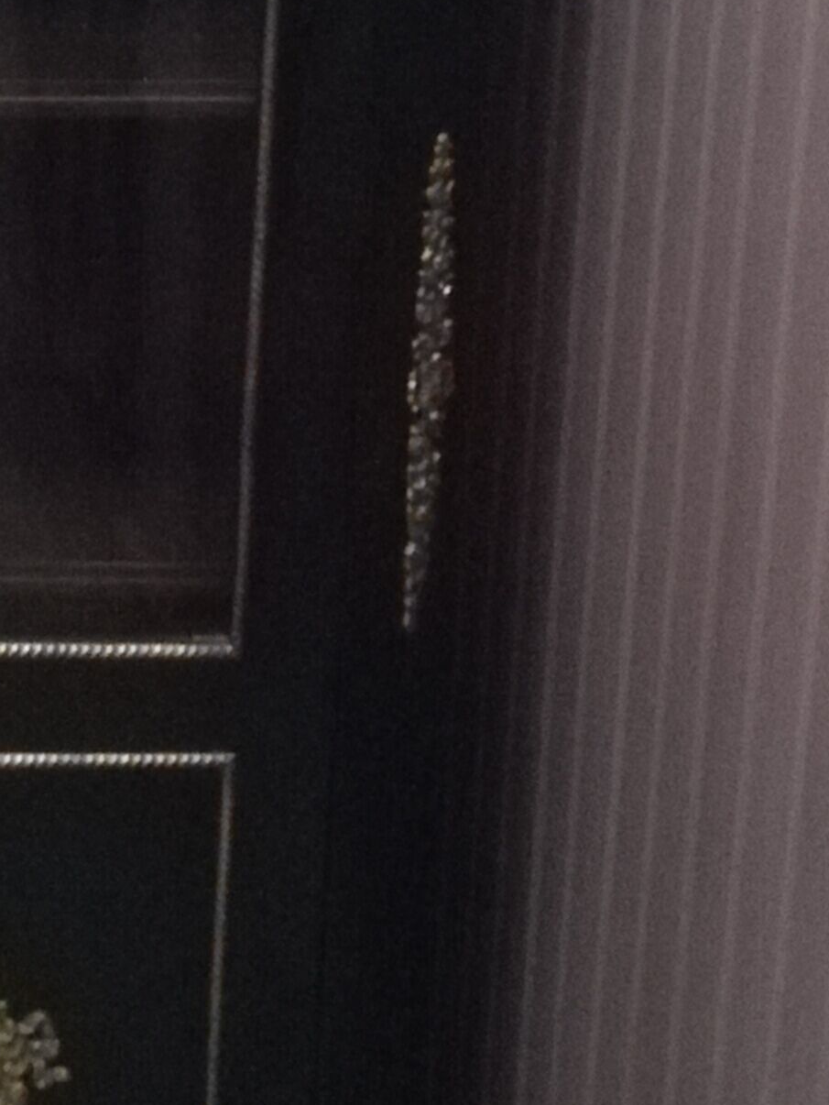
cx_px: -415
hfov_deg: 11.8
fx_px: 3830
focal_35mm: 120
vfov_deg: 16.3
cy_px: 182
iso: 1250
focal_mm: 3.83
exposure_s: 1/14.3
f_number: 2.2
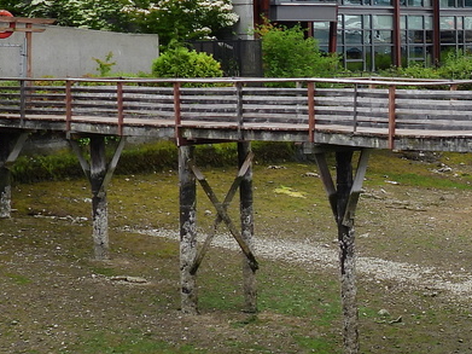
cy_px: 172
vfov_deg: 11.3
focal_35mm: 131
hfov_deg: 14.1
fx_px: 1786
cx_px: 700
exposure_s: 1/125
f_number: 3.2
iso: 100
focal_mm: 7.1
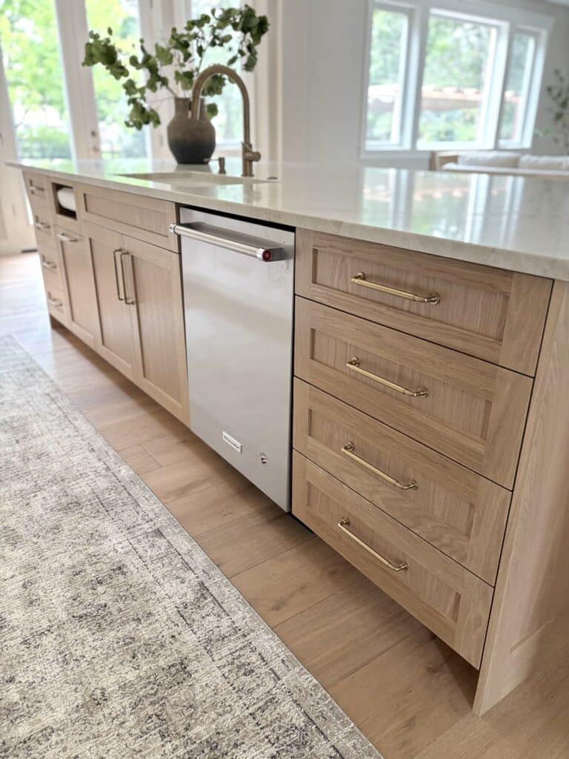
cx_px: 284
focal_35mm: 26
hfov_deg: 53.1
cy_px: 380
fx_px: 570
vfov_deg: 67.3
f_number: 1.6
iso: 160
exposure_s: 1/60
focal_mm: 5.96
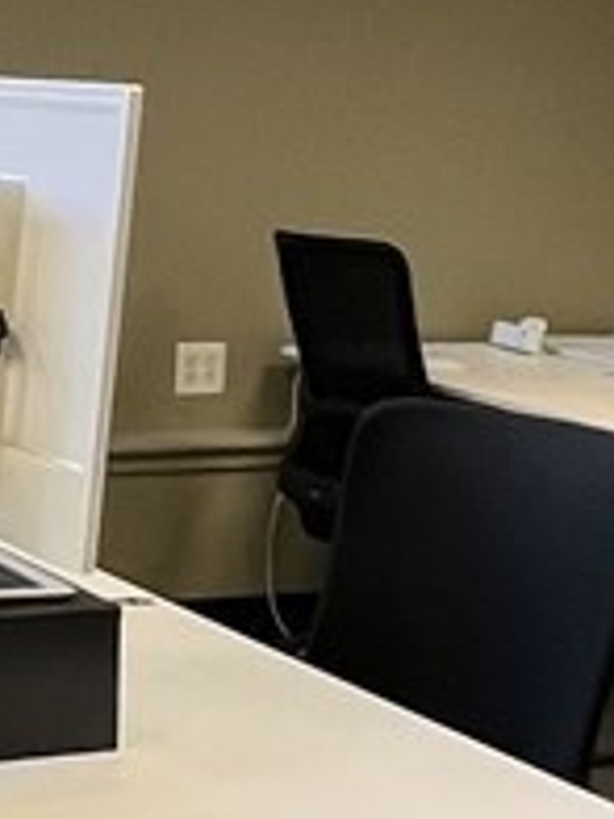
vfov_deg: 19.2
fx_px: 2412
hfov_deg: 14.2
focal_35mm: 102
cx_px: -21
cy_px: 242
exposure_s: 1/120
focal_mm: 1.57
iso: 200
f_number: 1.8
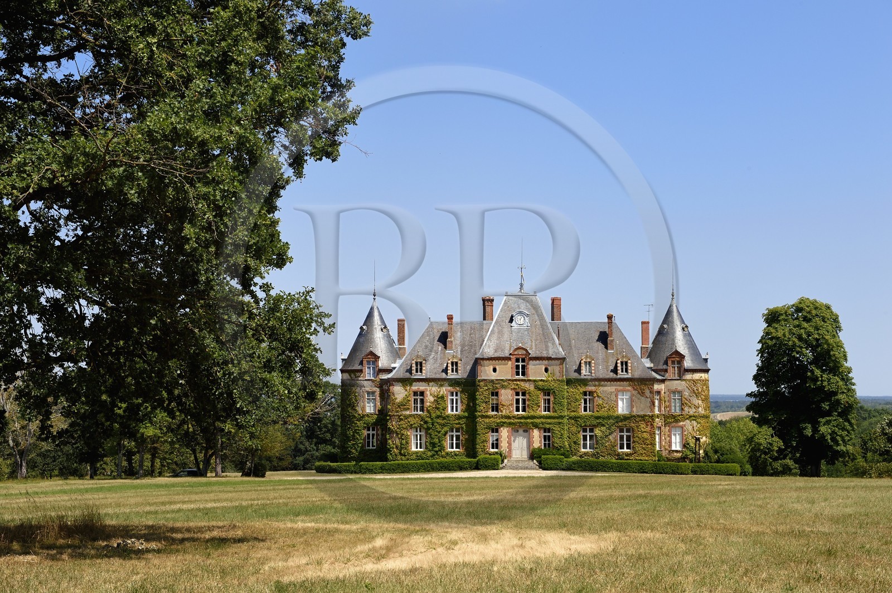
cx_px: 446
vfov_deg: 19.4
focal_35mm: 70
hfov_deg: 28.9
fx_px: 1733
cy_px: 296
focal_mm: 70
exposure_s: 1/250
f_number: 14
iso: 200
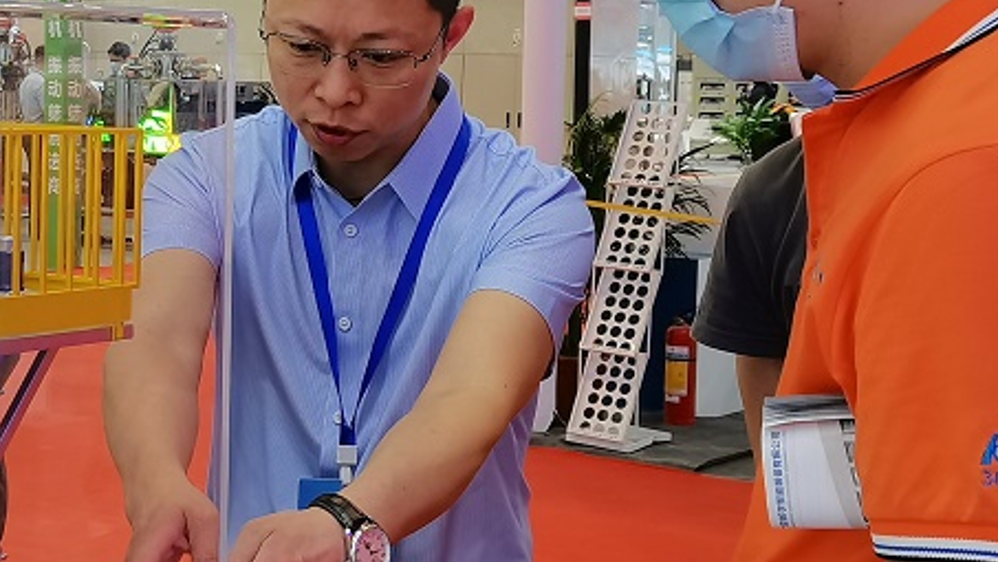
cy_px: 247
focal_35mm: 77
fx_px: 2038
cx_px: 211
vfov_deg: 15.7
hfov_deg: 27.0
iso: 100
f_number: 1.9
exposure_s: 1/50
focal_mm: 4.94
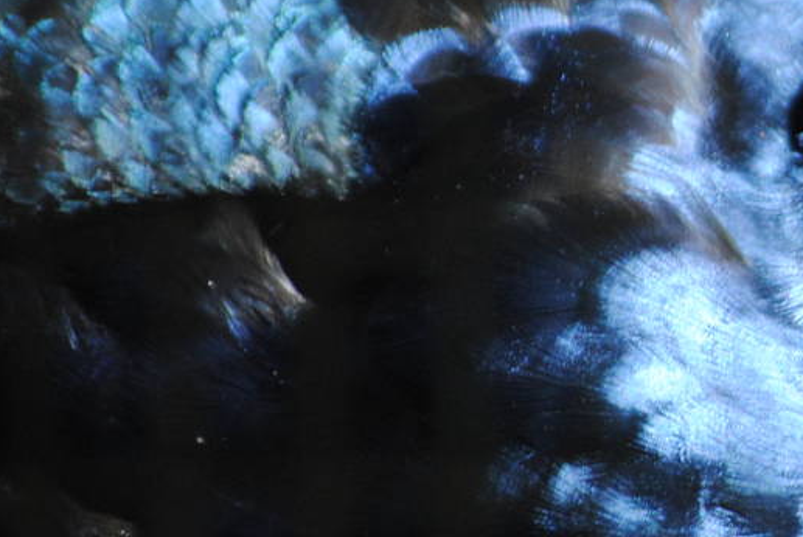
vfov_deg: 1.8
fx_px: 17117
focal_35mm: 767
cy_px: 189
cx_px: 1014
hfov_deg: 2.7
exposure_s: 1/160
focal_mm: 165
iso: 400
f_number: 5.3
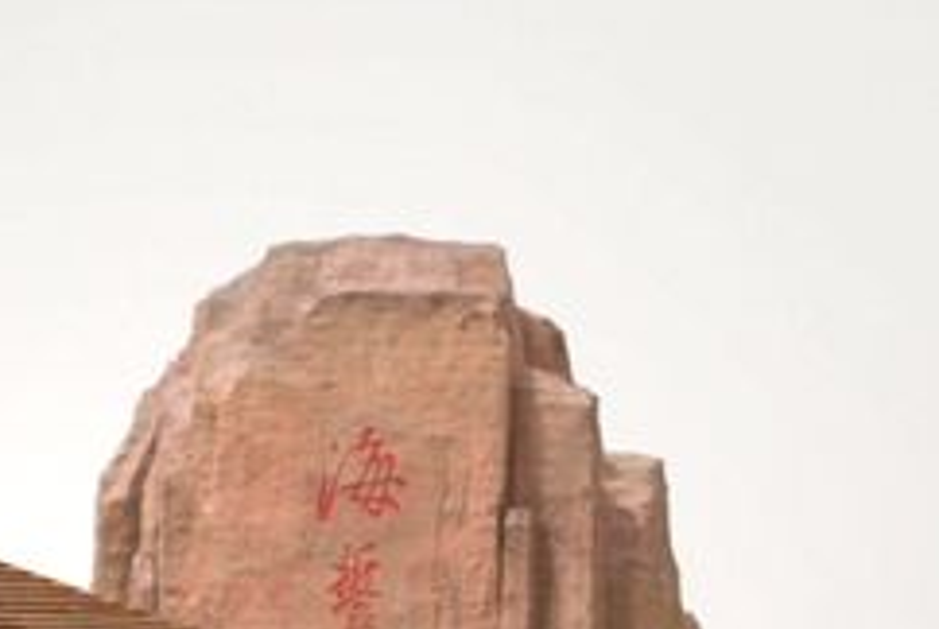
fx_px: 11403
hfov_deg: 4.7
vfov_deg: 3.2
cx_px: 338
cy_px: 813
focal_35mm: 437
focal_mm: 55
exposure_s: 1/640
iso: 100
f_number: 5.6
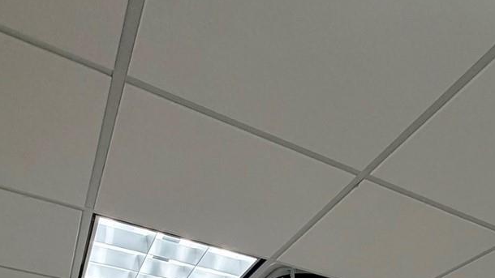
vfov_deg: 21.8
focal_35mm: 40
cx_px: 348
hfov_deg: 49.2
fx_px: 525
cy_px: 469
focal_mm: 2.22
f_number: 2.2
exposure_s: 1/108
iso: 250
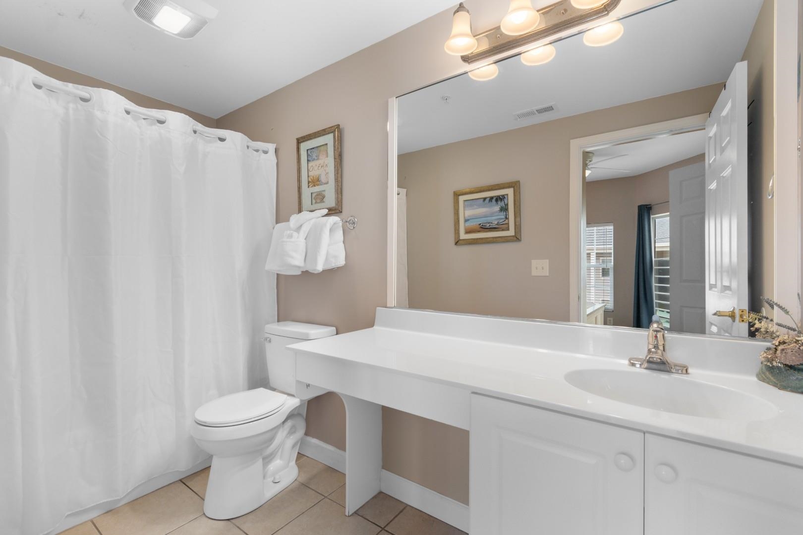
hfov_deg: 100.4
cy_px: 268
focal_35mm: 15
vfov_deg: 77.3
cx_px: 402
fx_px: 335
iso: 100
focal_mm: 10
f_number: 4.5
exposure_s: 1/8
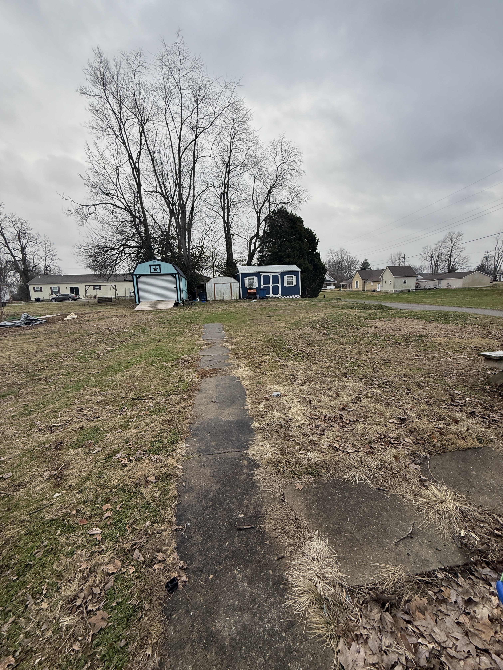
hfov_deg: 85.7
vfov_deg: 102.1
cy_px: 335
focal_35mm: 14
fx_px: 271
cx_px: 252
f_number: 2.2
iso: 64
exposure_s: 1/182
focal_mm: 2.22
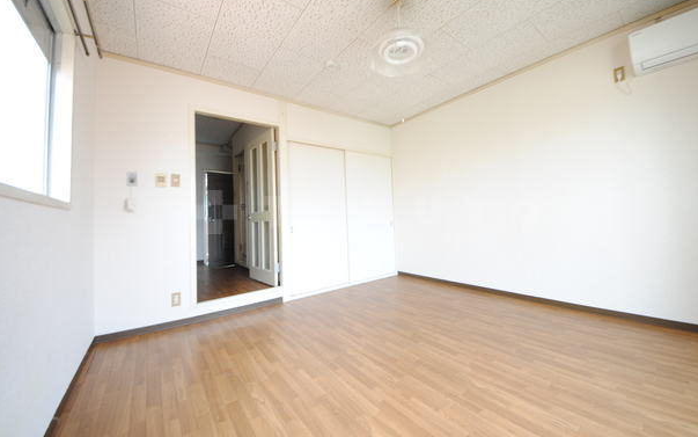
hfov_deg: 109.3
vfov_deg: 82.8
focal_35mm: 13
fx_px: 247
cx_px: 367
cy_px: 212
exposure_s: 1/10
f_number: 4.5
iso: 100
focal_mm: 8
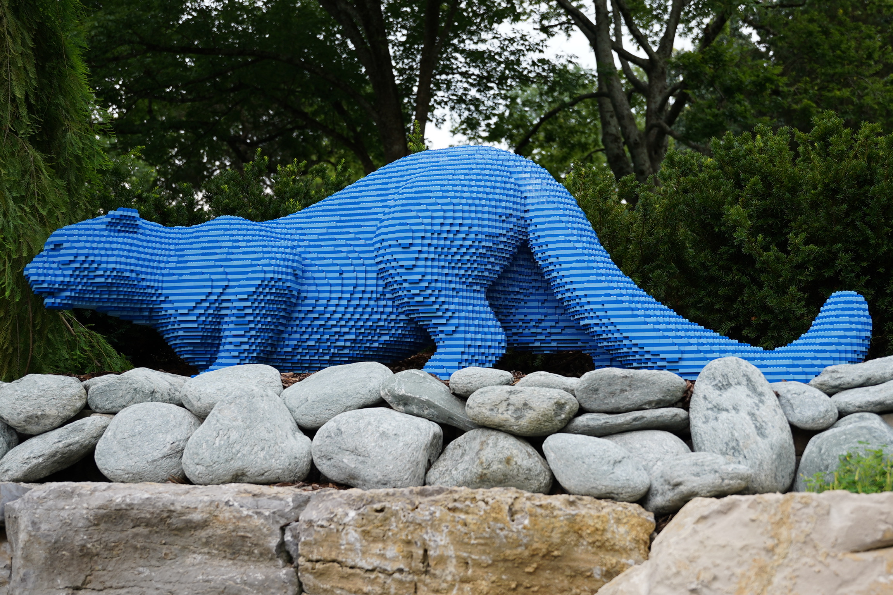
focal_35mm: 36
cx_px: 446
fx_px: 893
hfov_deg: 53.1
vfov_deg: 36.9
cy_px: 298
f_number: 2.8
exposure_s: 1/250
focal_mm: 24
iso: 125
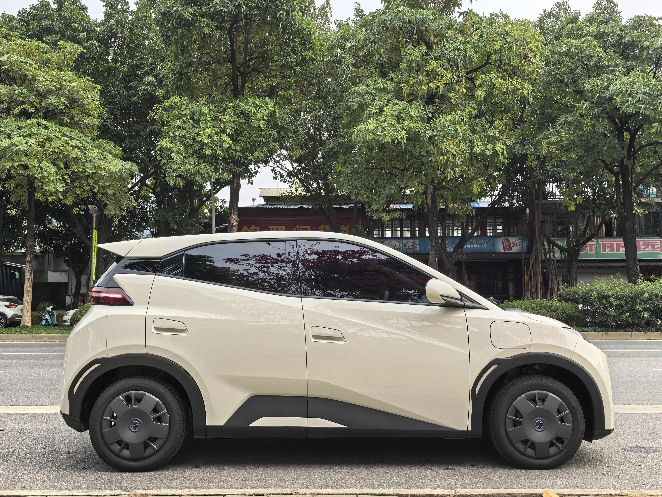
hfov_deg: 54.0
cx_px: 331
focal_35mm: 34
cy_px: 248
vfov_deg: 41.8
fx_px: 650
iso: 50
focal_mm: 6.98
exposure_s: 1/1225
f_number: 2
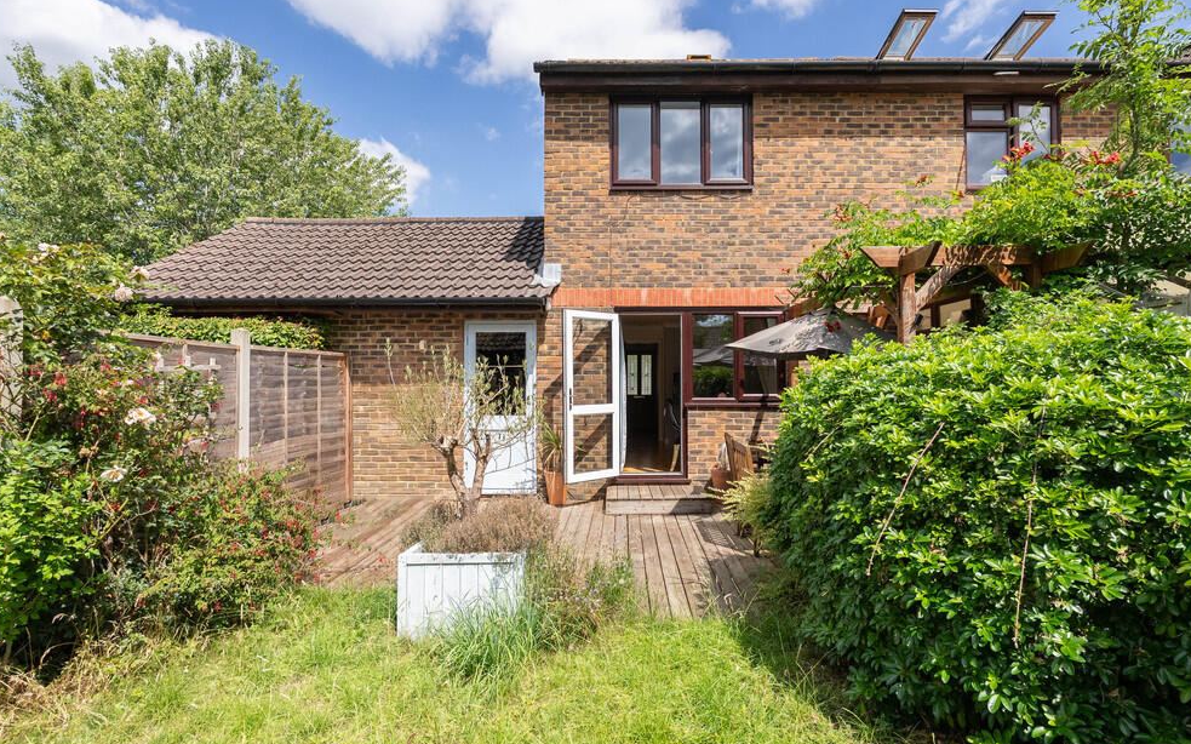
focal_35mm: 18
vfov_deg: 66.4
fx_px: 569
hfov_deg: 92.6
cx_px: 585
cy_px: 372
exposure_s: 1/1600
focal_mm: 16.5
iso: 800
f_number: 7.1
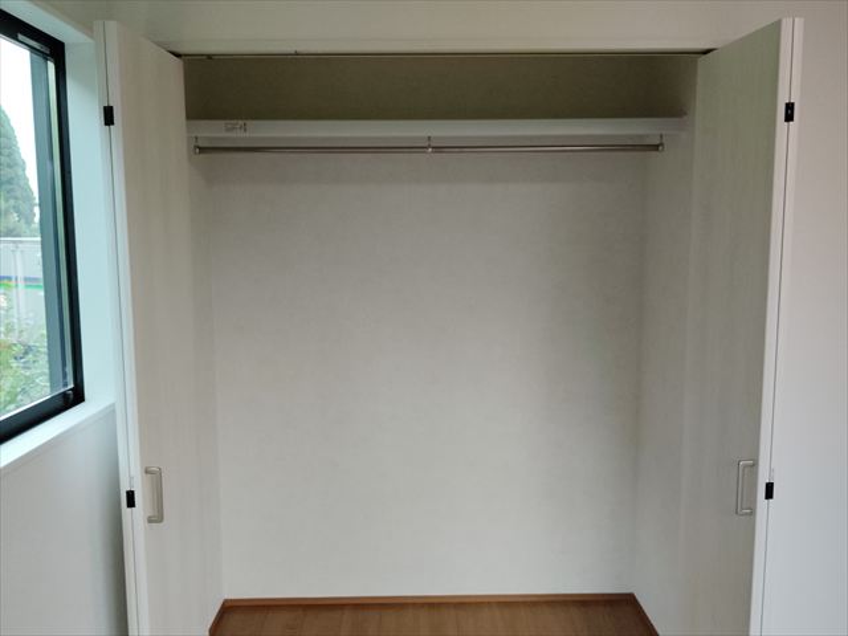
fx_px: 710
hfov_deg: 61.7
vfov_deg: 48.2
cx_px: 424
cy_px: 318
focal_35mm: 29
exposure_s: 1/100
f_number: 1.8
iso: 77
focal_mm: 4.25
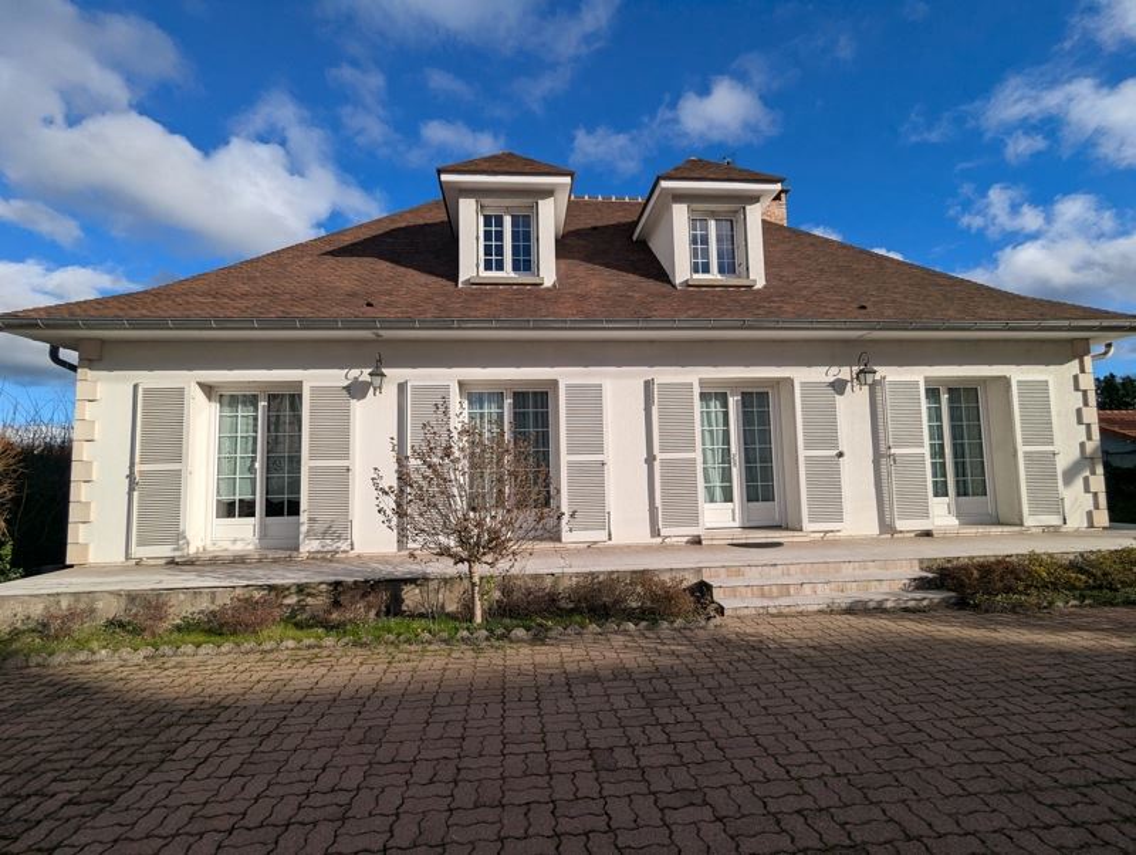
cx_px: 568
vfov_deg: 78.2
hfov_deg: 94.4
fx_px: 526
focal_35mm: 16
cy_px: 428
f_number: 2.2
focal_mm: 2.35
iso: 47
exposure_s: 1/2653
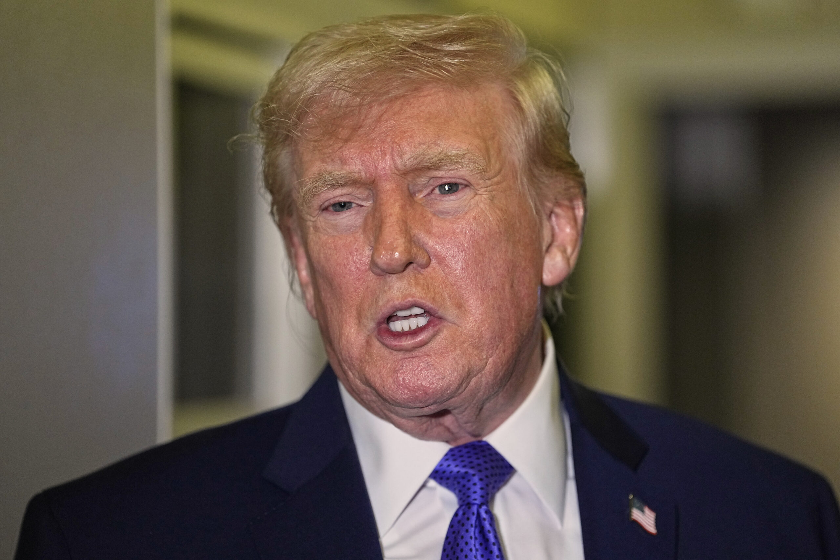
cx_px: 420
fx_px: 4667
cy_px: 280
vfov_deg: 6.9
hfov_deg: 10.3
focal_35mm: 200
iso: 2500
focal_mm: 200
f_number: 2.8
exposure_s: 1/200
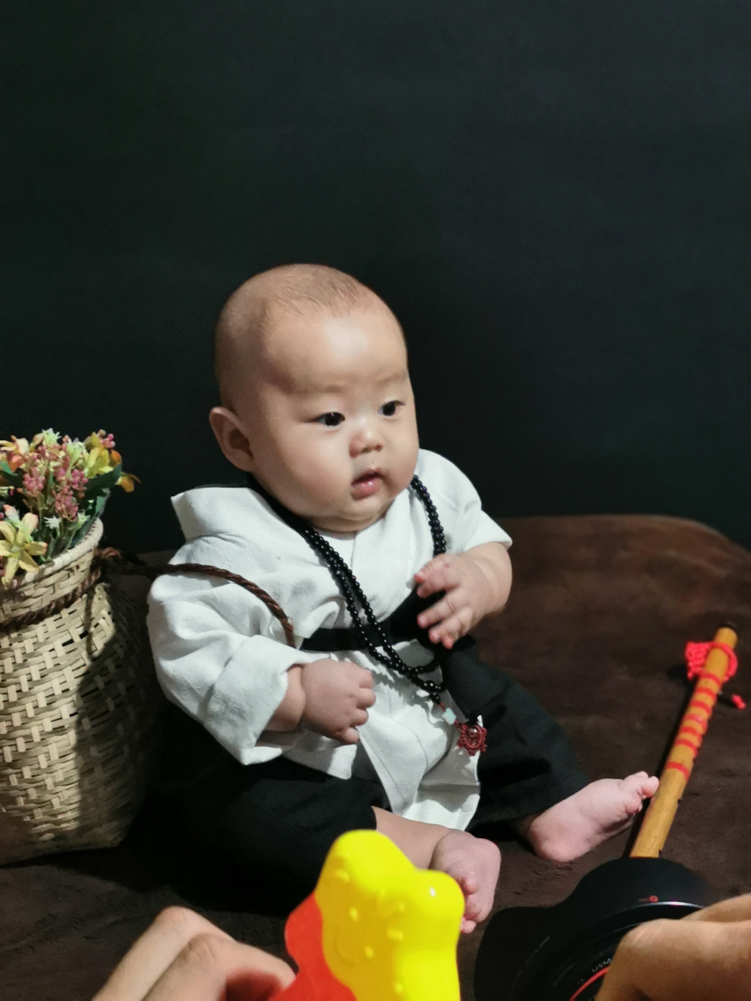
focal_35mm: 66
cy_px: 500
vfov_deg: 29.4
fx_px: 1909
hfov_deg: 22.3
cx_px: 376
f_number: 1.6
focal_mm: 5.56
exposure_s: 1/50
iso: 400
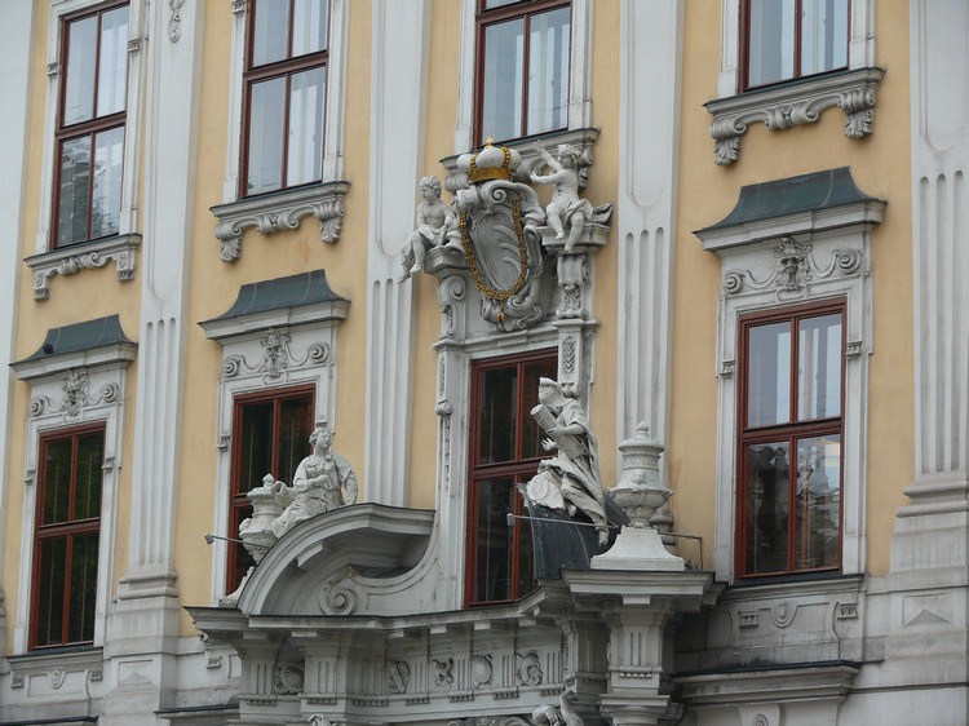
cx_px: 484
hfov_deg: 14.5
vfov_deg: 10.9
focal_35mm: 136
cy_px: 363
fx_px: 3806
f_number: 4
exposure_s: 1/125
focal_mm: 28.8
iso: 100
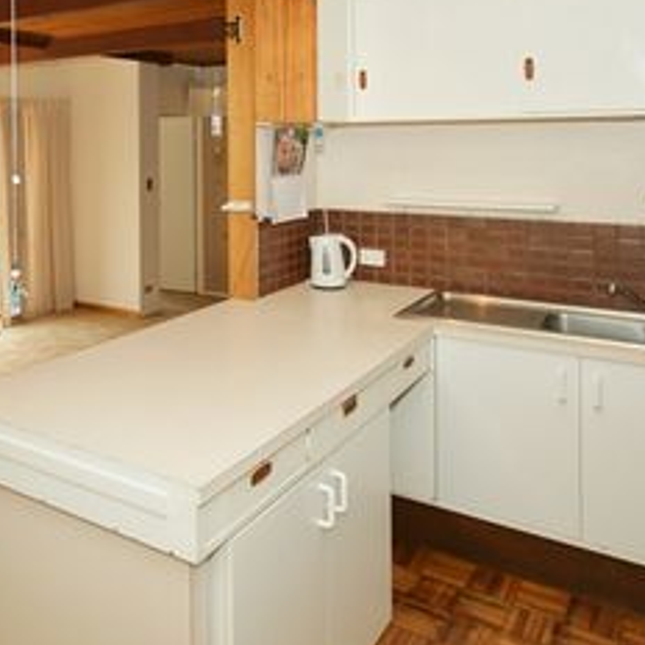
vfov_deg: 52.2
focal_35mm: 31
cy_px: 263
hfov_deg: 51.6
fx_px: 654
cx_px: 220
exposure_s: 1/60
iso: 200
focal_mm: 12
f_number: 4.5
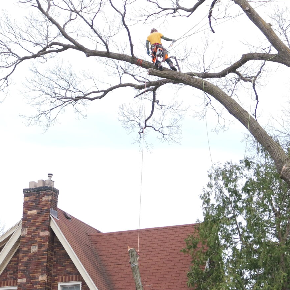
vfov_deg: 20.3
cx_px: 232
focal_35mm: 83
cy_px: 279
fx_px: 787
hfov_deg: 20.6
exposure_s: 1/250
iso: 100
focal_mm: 16
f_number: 3
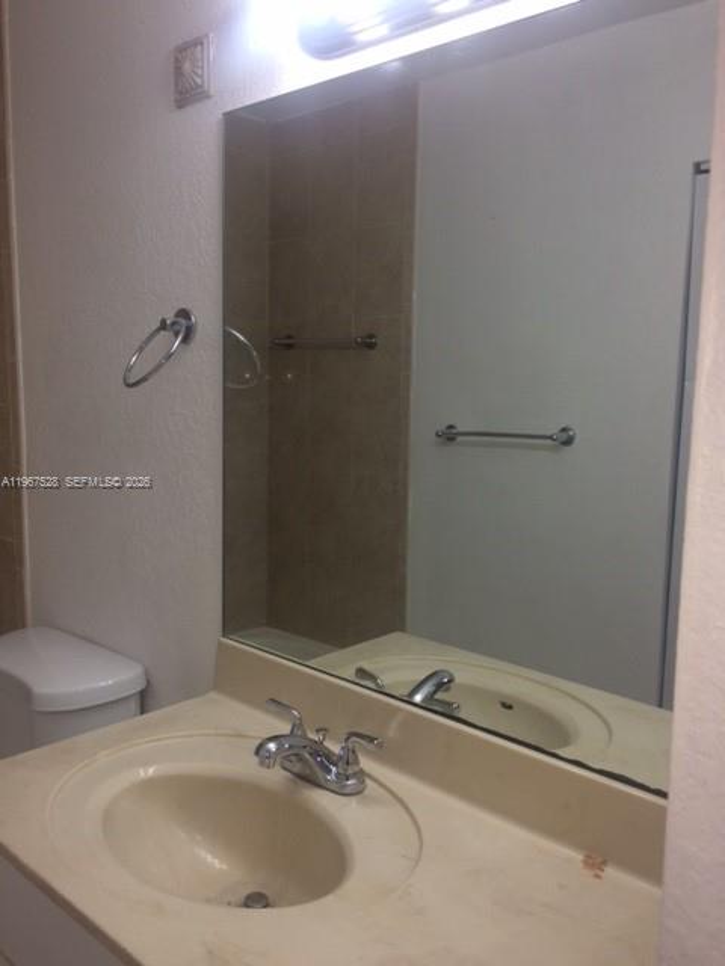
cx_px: 362
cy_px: 483
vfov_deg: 61.7
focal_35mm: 29
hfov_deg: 48.2
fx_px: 810
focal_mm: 4.15
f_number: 2.2
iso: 32
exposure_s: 1/44
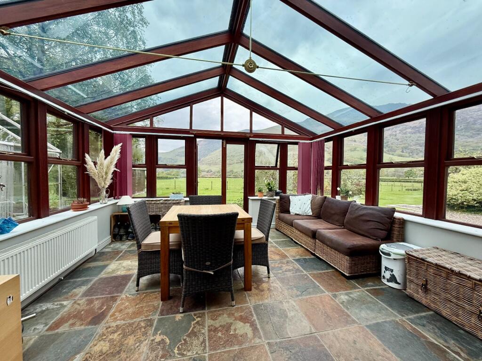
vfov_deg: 85.7
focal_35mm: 14
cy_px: 180
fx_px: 195
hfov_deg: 102.1
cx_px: 241
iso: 64
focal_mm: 2.22
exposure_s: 1/307
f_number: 2.2
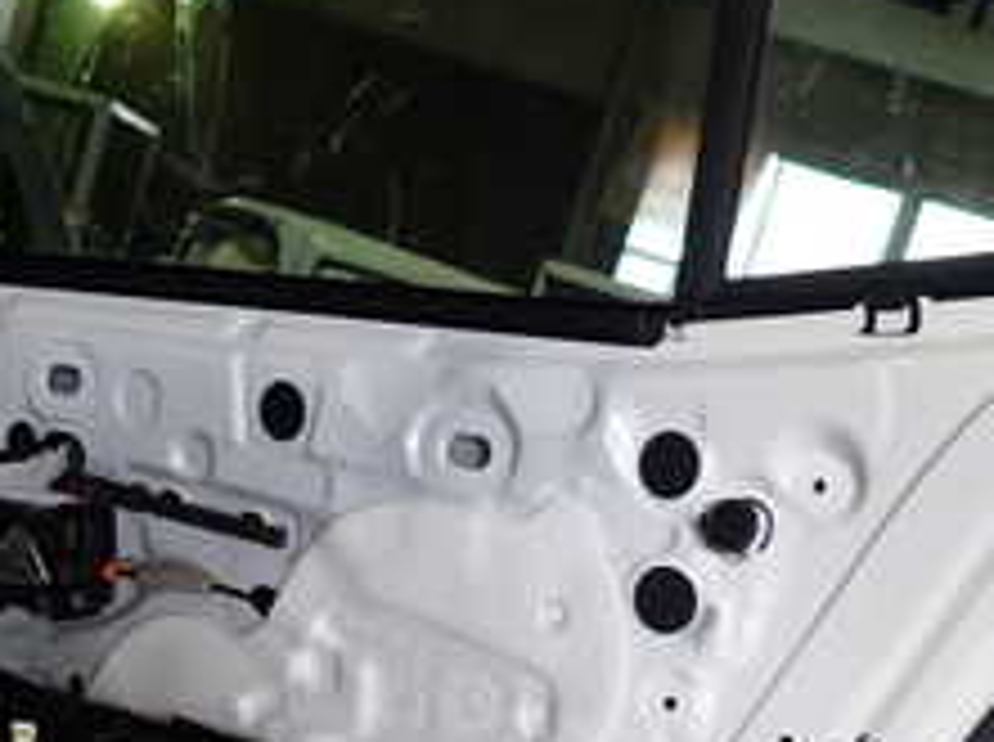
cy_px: 553
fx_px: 1949
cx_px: 328
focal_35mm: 68
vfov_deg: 21.4
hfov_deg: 28.4
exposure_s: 1/50
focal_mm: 4.5
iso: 200
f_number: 2
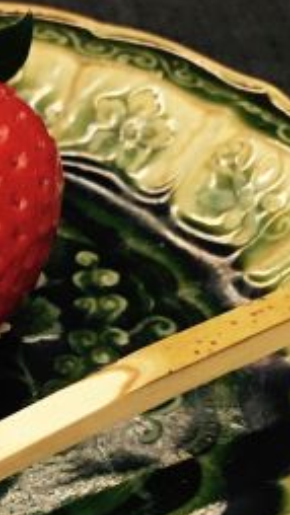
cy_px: 360
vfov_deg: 24.3
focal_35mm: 87
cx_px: -53
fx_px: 1189
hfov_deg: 13.5
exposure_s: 1/10
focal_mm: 4.15
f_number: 2.2
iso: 100
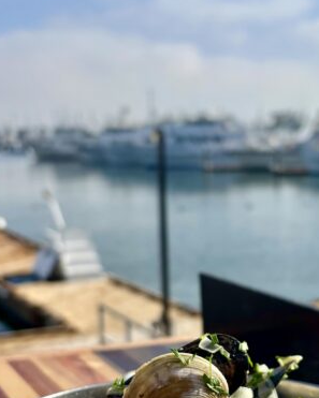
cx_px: 231
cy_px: 306
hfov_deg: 21.7
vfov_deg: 26.7
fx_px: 826
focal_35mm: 70
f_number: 1.6
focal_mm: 5.96
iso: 50
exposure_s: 1/4425
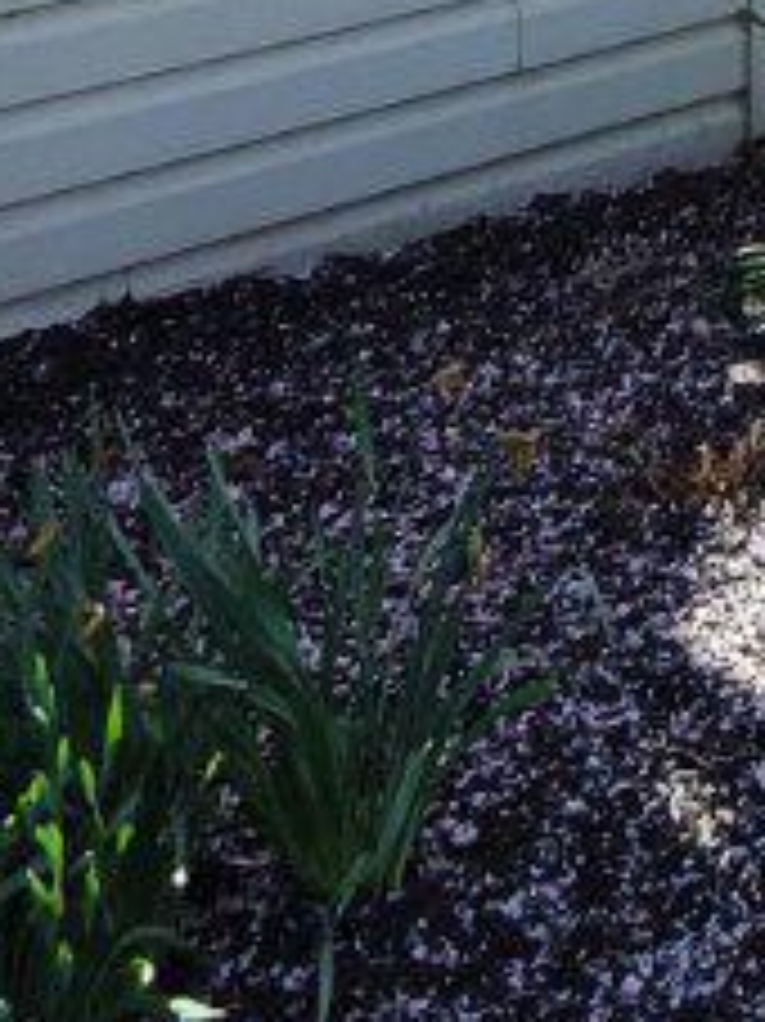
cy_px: -1135
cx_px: 1413
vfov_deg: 16.1
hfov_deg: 14.5
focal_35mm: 88
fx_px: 2595
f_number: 2.2
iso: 100
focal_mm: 2.2
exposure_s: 1/1601
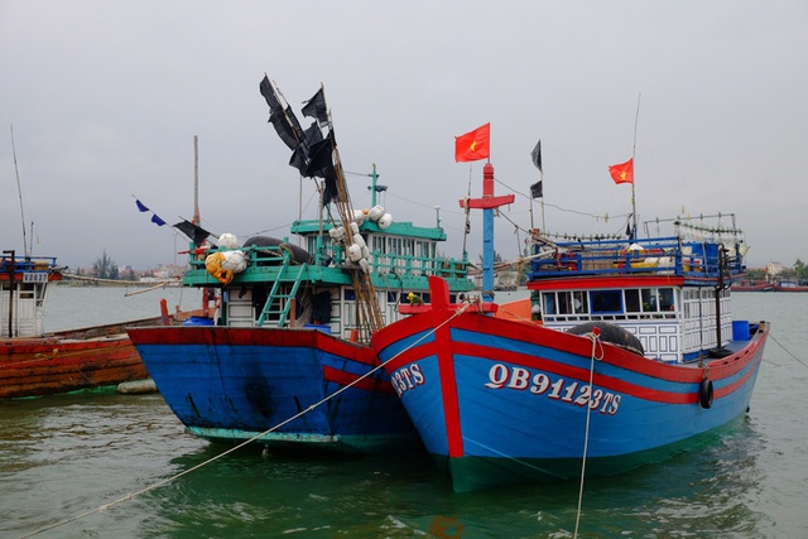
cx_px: 404
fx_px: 1145
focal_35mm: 51
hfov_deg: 38.9
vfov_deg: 26.5
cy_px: 270
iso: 1250
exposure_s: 1/500
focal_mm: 34.3
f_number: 5.6
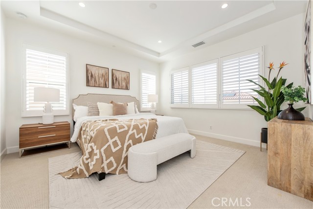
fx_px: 122
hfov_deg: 104.2
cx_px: 156
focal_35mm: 14
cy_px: 104
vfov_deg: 81.2
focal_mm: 14
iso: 180
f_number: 5.6
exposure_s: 1/125
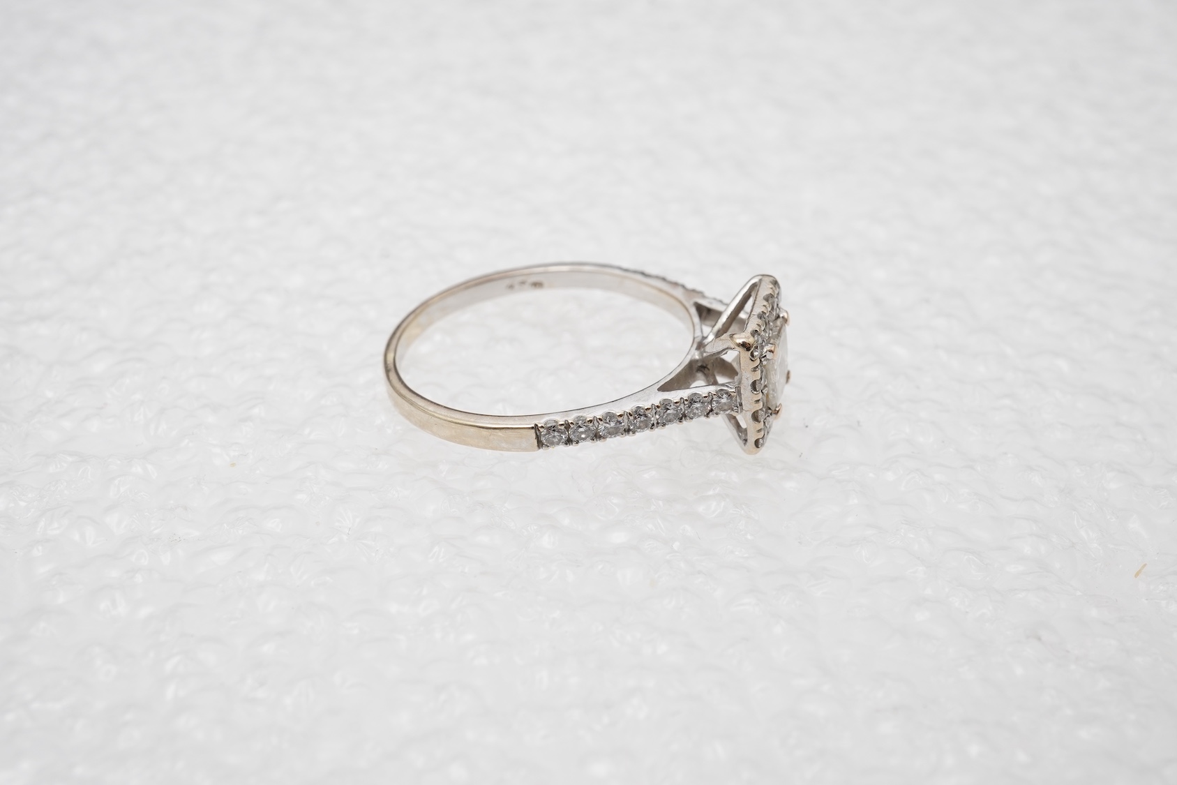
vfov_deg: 29.9
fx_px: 1471
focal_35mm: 45
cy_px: 392
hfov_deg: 43.6
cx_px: 588
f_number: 20
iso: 400
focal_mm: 30
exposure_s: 1/125
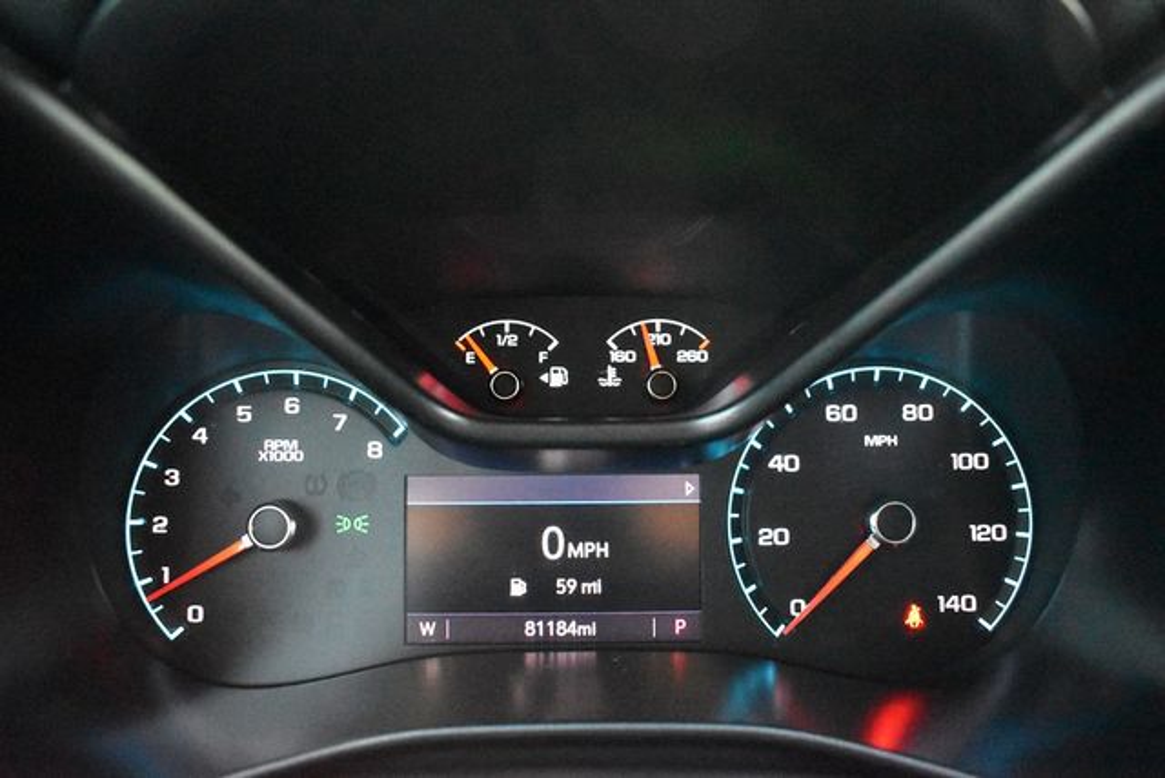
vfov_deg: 48.0
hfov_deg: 67.4
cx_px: 582
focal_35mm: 27
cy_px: 389
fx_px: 874
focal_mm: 18
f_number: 3.5
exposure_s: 1/125
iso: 9000
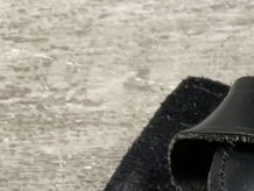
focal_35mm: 136
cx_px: 495
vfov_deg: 10.0
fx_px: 999
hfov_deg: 12.8
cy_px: 402
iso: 16
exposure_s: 1/125
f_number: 1.8
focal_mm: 3
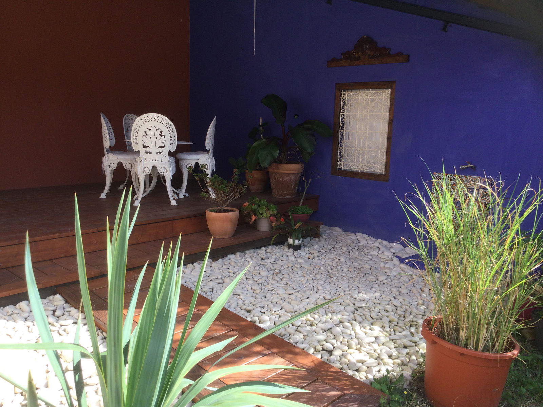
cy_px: 204
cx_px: 272
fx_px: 486
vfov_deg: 45.4
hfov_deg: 58.4
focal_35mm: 31
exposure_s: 1/394
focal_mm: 3.3
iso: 25
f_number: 2.4
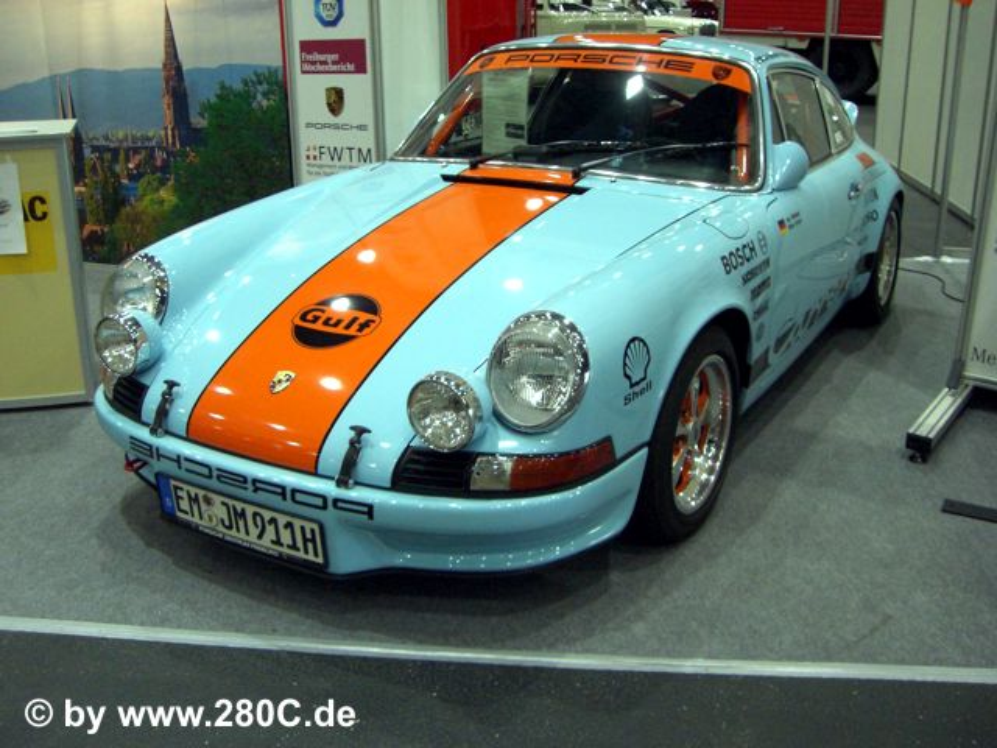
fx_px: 1094
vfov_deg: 37.7
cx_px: 498
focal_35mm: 38
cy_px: 374
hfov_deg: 49.0
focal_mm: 6.2
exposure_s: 1/80
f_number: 2.7
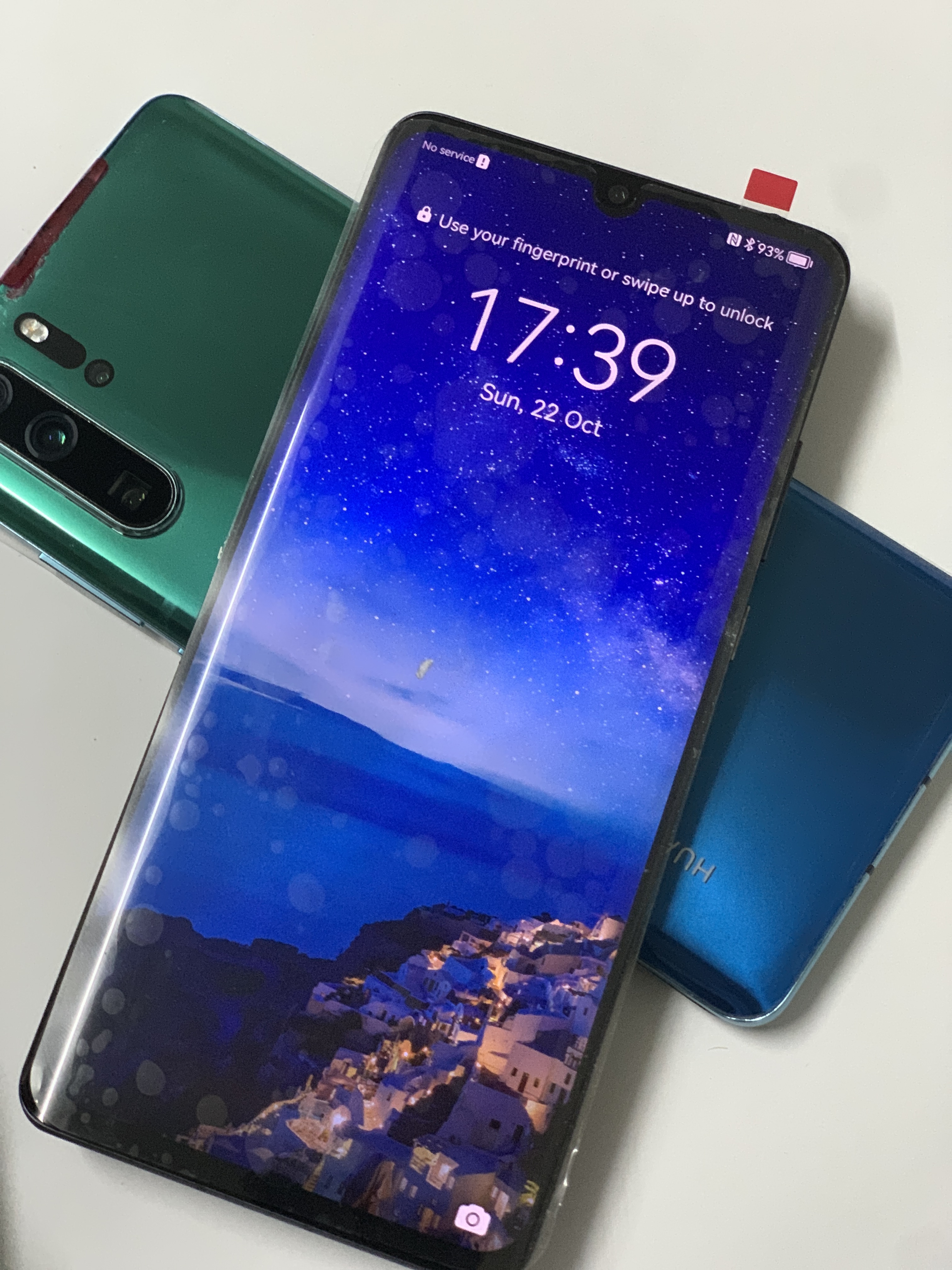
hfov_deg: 28.0
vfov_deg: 36.8
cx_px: 476
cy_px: 635
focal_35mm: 52
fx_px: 1907
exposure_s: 1/33
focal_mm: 6
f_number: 2.4
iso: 500
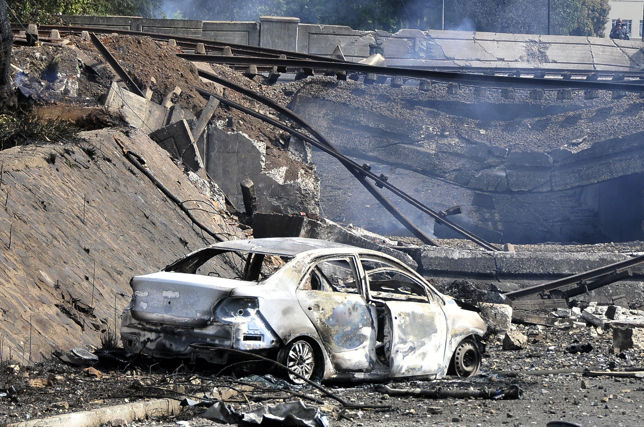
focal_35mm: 167
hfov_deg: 12.3
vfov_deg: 8.2
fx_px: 2981
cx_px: 445
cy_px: 202
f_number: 7.1
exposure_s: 1/800
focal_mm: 65
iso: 400
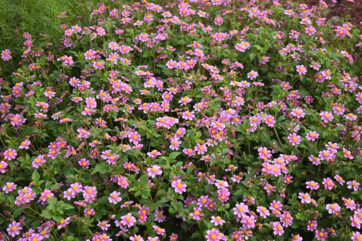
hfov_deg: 33.4
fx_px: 603
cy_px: 120
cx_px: 181
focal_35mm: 60
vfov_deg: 22.6
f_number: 5
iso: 400
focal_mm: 40
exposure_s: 1/80
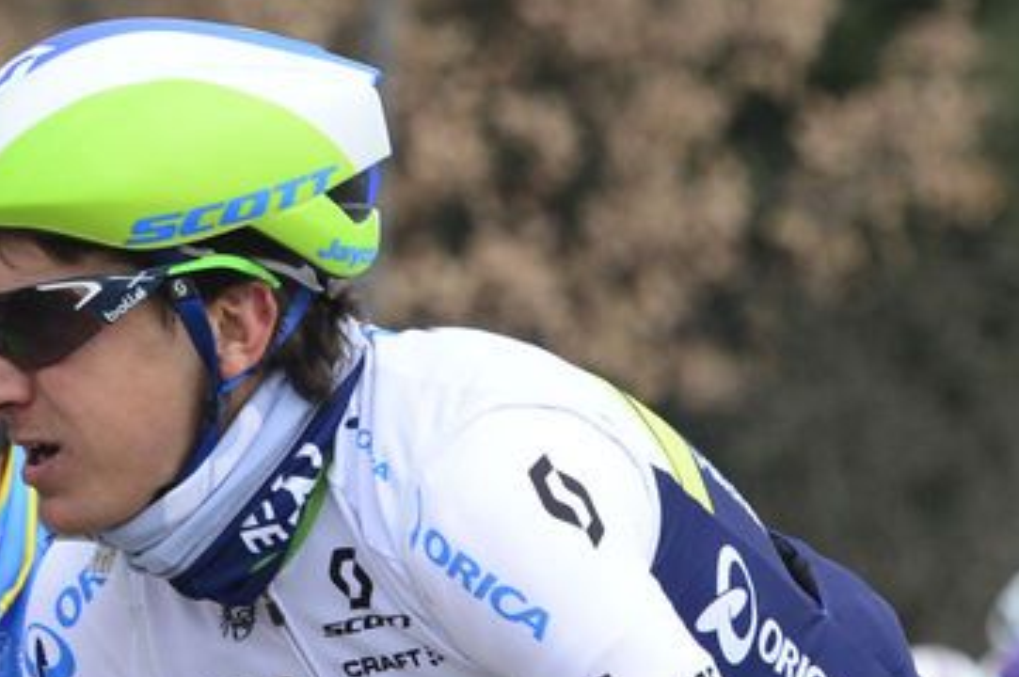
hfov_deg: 3.2
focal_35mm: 648
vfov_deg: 2.1
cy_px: 849
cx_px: 601
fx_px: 18325
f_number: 9
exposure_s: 1/1000
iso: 1250
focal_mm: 195
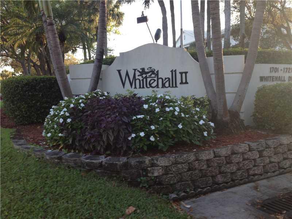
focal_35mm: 33
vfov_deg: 42.9
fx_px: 278
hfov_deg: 55.4
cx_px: 146
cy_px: 110
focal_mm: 4.12
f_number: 2.4
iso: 50
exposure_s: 1/174
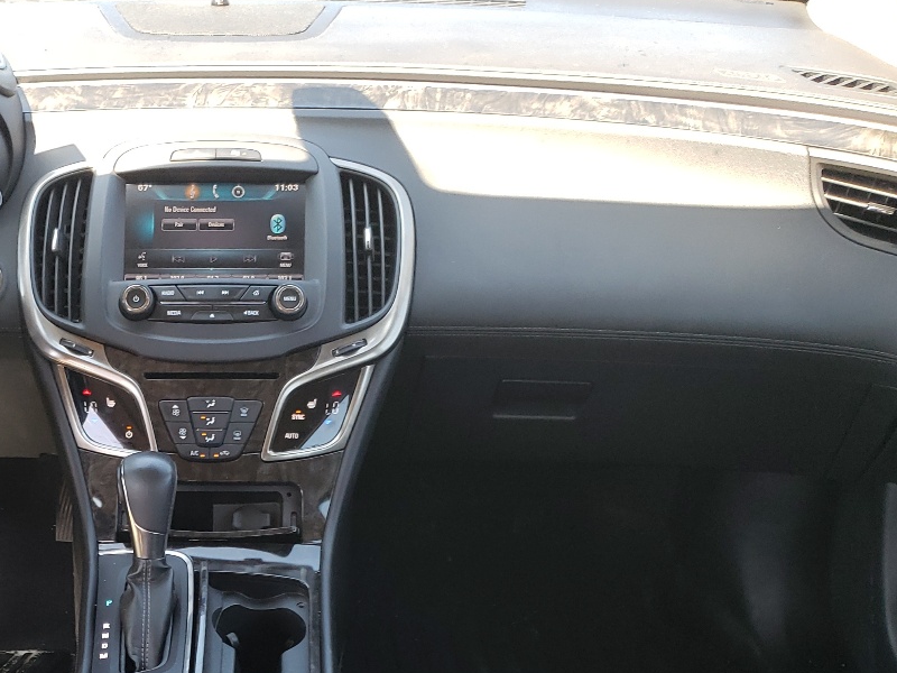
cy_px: 660
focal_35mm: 52
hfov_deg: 35.4
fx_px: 1347
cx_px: 152
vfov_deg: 26.6
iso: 56
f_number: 1.5
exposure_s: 1/120
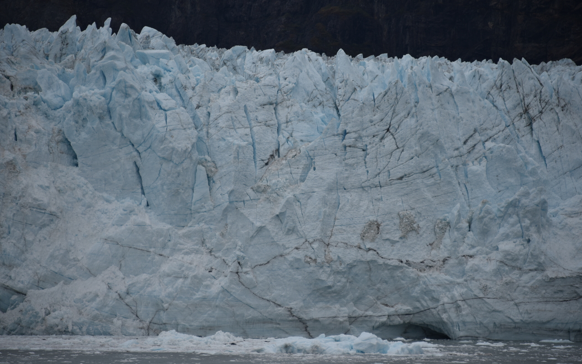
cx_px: 290
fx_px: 3410
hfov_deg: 9.8
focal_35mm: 215
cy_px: 191
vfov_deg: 6.1
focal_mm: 210
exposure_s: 1/500
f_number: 5.6
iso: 140
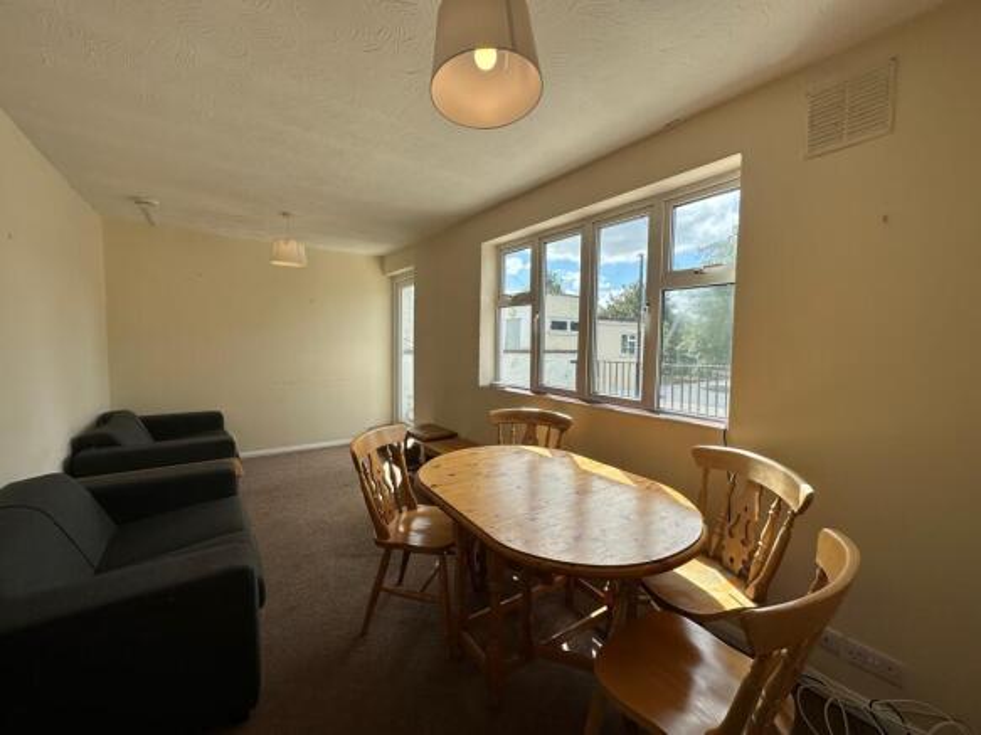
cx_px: 490
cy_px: 368
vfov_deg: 85.7
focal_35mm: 14
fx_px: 397
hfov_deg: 102.1
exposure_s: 1/812
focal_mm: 2.22
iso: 50
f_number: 2.2
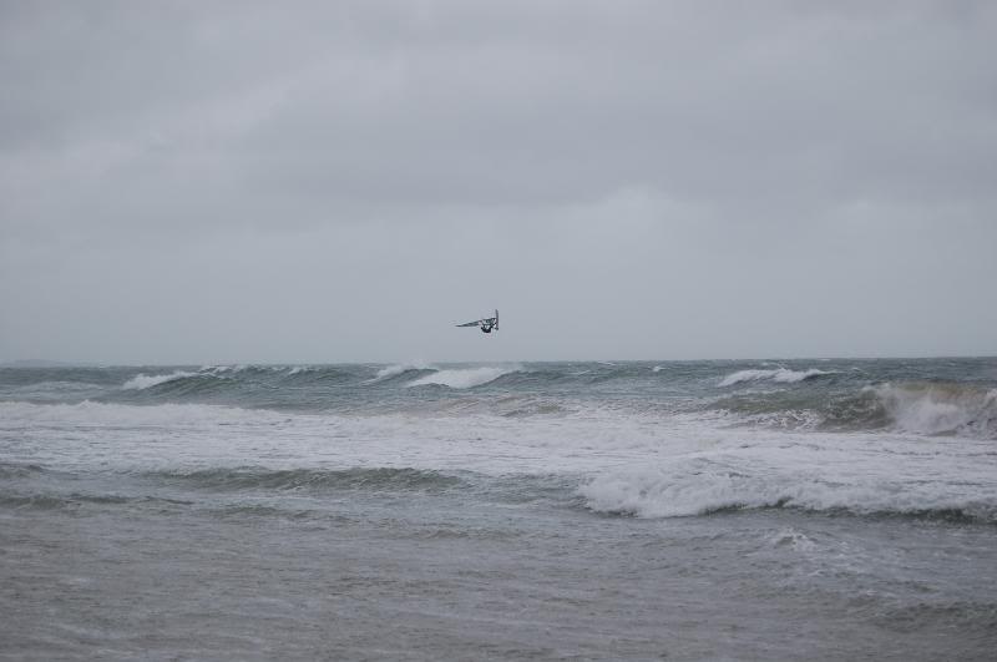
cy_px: 331
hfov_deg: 24.7
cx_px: 498
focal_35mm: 82
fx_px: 2282
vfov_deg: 16.5
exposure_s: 1/1000
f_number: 5.6
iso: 220
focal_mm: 55
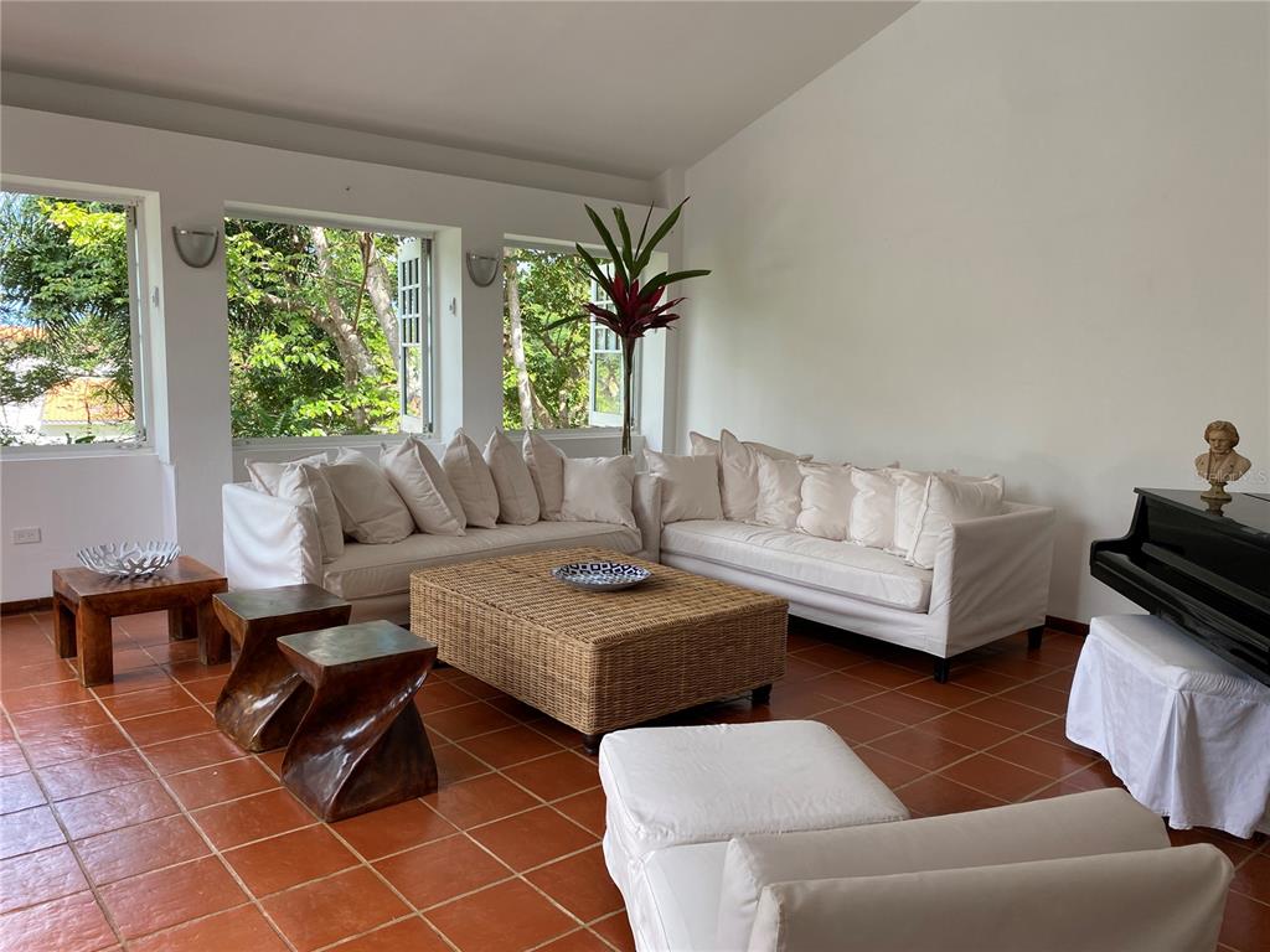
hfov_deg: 67.3
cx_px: 635
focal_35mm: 26
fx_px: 954
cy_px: 476
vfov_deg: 53.1
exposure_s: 1/252
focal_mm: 4.25
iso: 32
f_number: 1.8
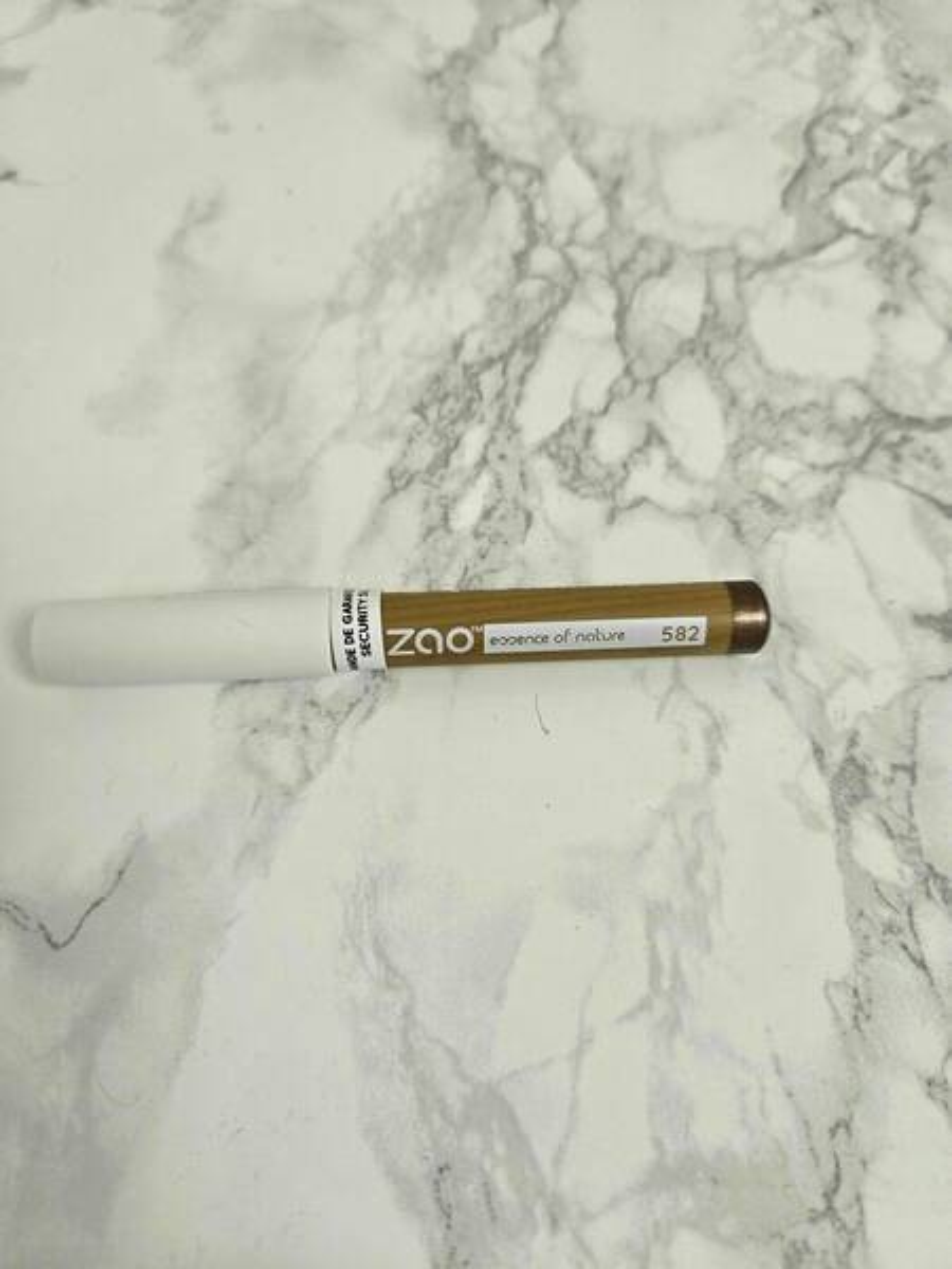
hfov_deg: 58.9
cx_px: 476
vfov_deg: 73.9
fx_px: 843
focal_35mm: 23
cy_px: 634
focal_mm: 5.4
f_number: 1.8
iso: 64
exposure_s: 1/180
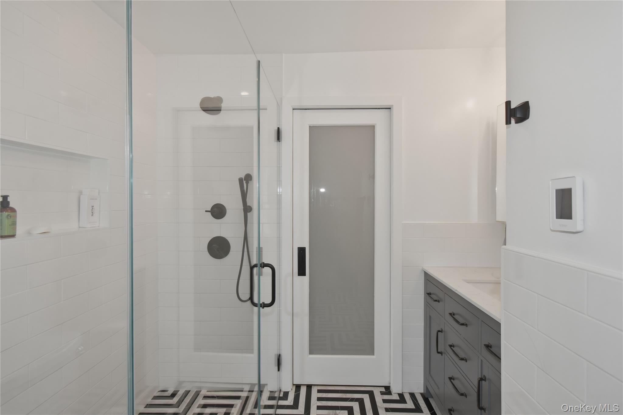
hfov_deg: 100.4
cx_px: 312
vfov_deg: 77.3
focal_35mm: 15
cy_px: 208
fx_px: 260
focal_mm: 10
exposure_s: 1/125
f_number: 5.6
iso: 140
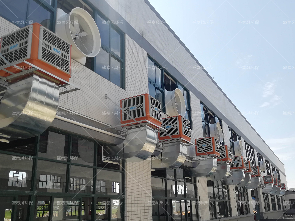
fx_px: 290
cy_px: 110
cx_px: 148
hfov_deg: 54.0
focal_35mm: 34
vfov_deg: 41.8
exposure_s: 1/1019
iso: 50
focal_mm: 3.83
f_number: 1.8
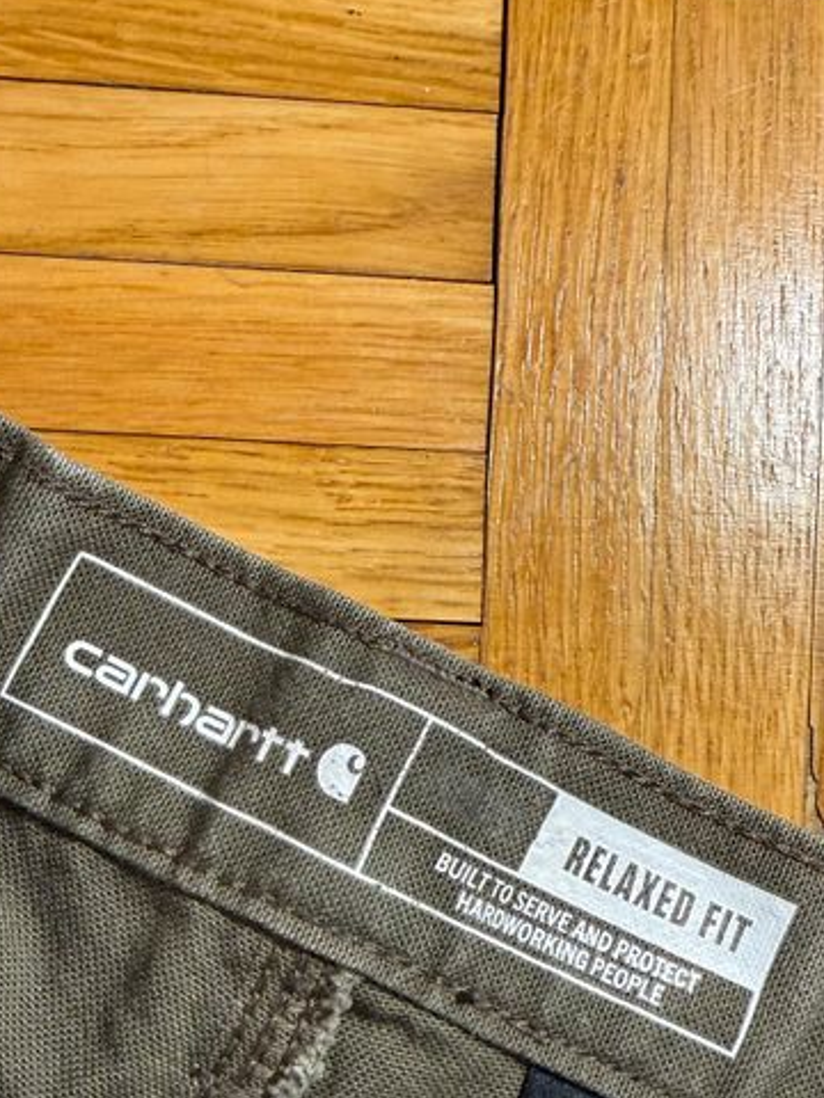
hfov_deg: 35.8
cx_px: 325
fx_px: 1270
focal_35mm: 40
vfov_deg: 45.7
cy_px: 773
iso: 125
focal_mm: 2.22
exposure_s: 1/100
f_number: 2.2
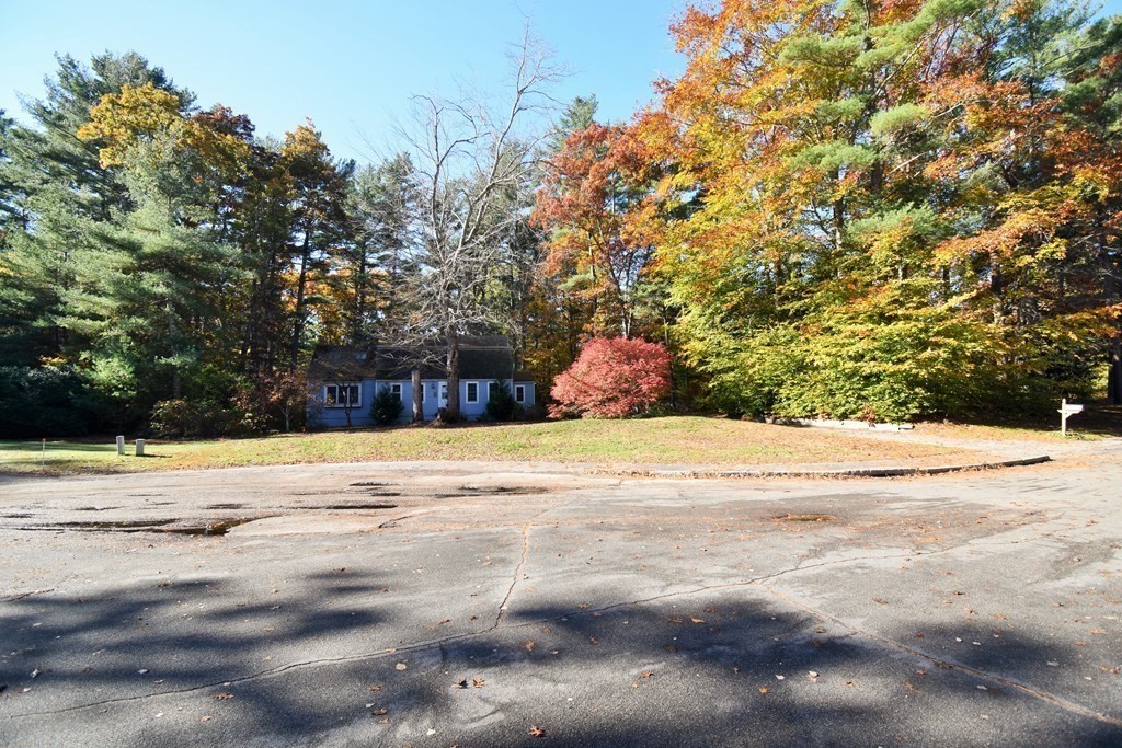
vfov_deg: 77.3
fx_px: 468
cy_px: 374
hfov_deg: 100.4
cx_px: 561
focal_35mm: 15
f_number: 6.3
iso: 200
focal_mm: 10
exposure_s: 1/250
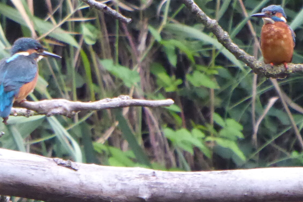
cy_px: 63
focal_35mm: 1150
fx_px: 9678
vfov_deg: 1.2
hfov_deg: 1.8
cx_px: 189
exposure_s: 1/50
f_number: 6
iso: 1600
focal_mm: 83.4
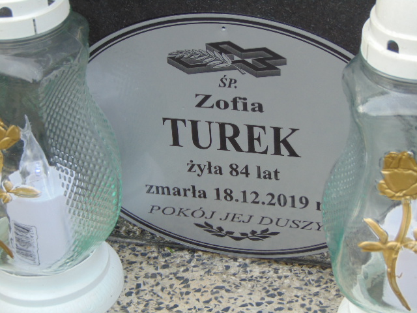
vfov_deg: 13.7
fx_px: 1301
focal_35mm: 108
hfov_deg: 18.2
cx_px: 208
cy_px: 156
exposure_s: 1/200
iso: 80
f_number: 3.9
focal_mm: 19.4
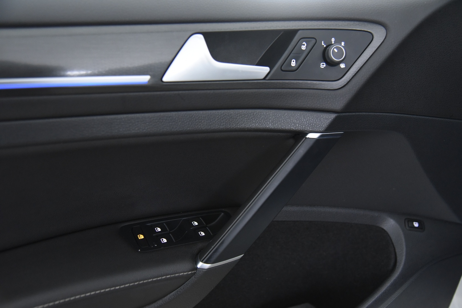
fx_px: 488
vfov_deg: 35.1
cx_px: 231
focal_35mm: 38
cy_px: 154
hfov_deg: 50.7
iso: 4000
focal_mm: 38
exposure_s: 1/40
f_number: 4
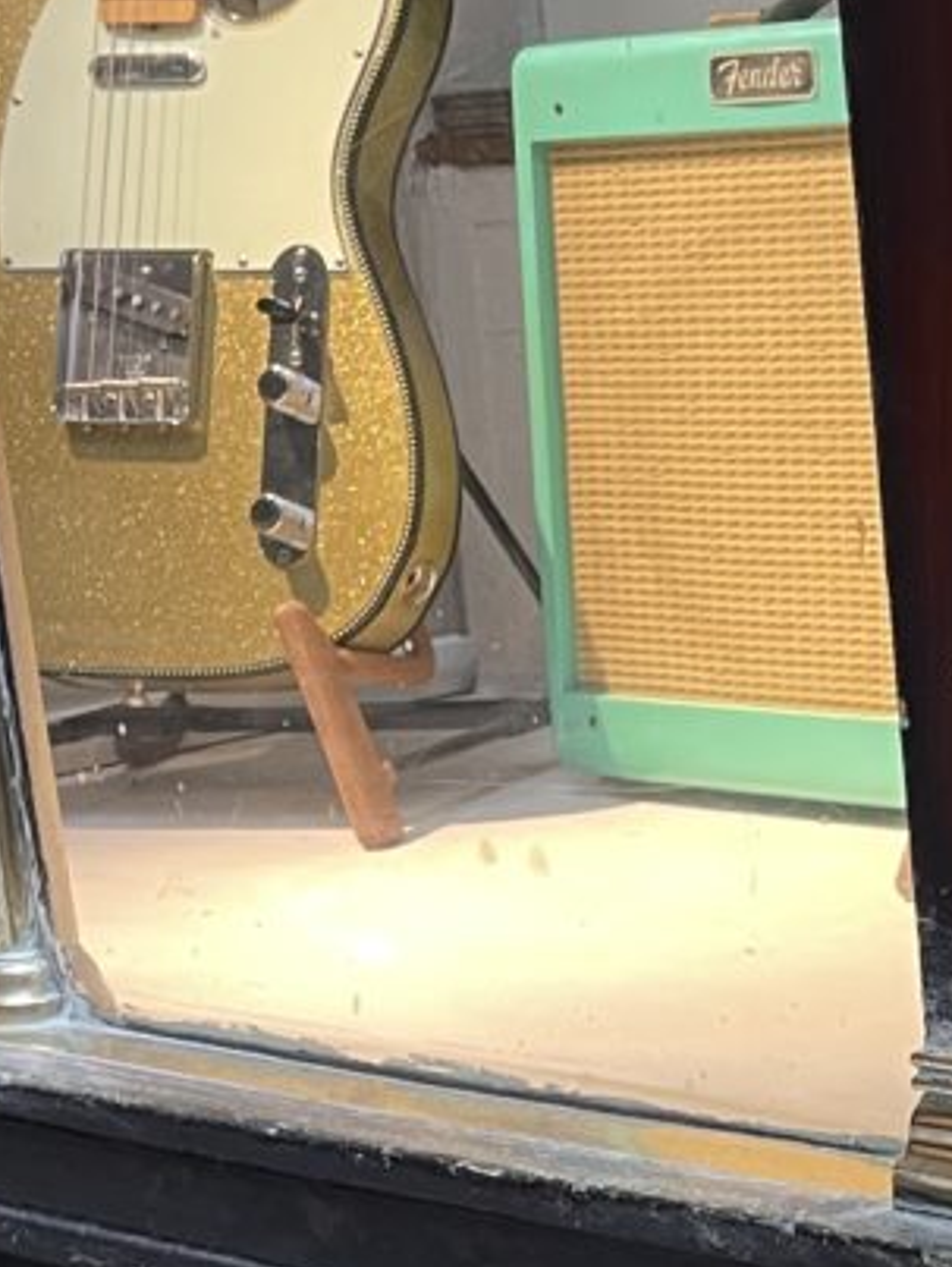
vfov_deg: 19.0
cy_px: 1380
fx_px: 3624
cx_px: 1313
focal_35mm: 99
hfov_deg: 14.2
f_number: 1.6
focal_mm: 4.2
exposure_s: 1/50
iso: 100
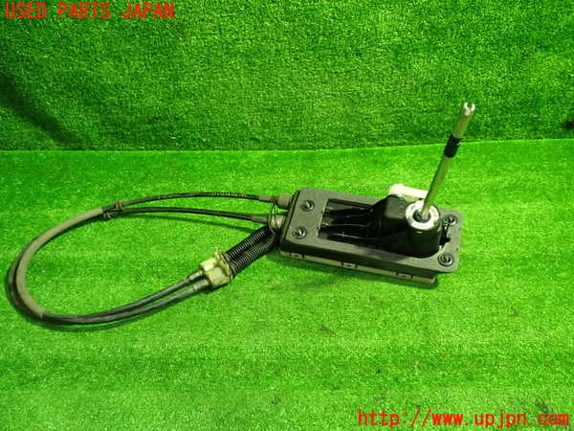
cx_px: 287
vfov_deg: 46.8
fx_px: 497
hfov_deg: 60.0
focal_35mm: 30
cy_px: 216
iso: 500
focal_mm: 5.4
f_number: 2.3
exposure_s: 1/30
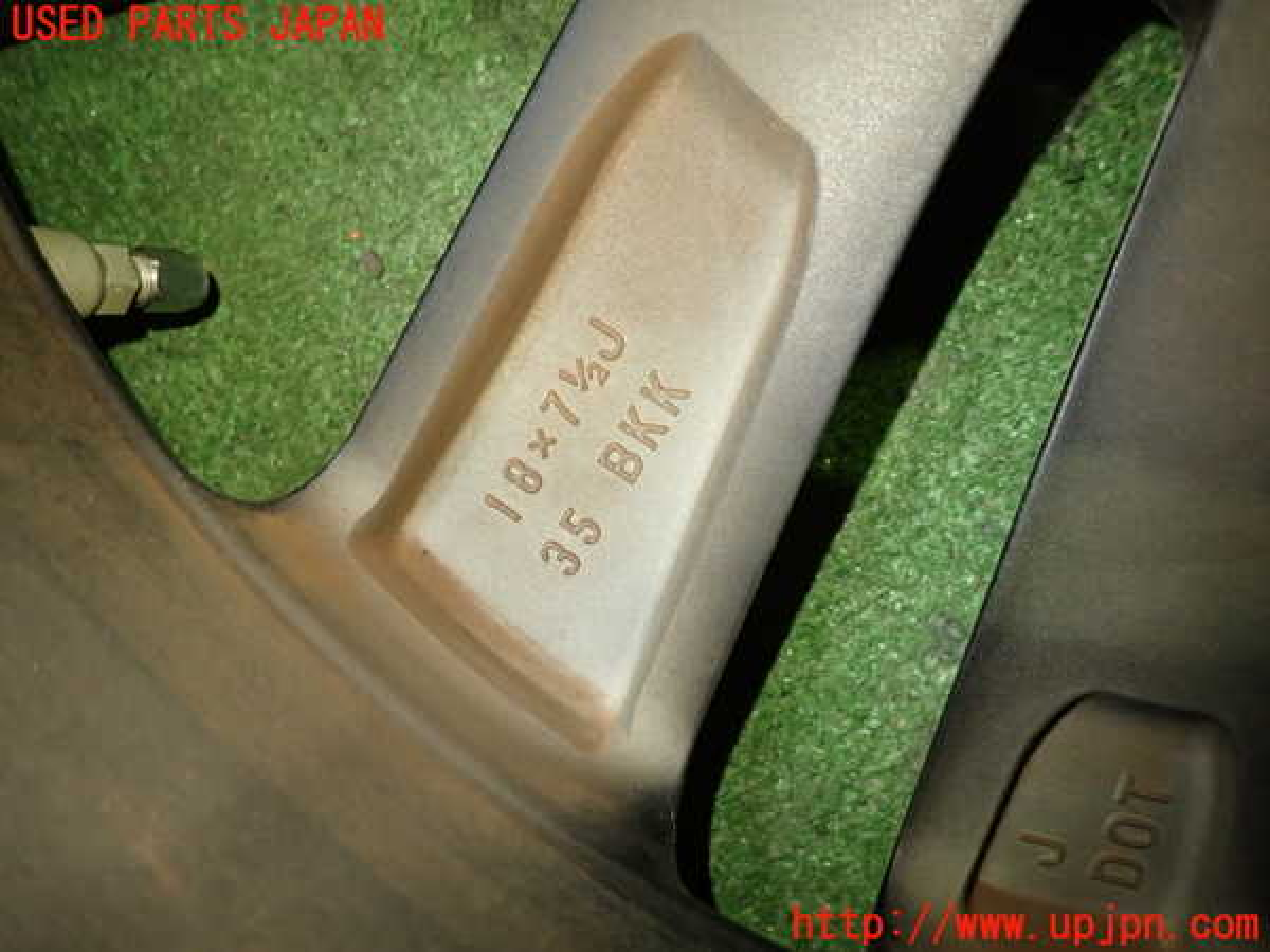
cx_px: 635
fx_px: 917
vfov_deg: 54.9
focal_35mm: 25
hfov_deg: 69.4
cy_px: 476
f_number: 2
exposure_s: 1/30
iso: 320
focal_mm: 4.5
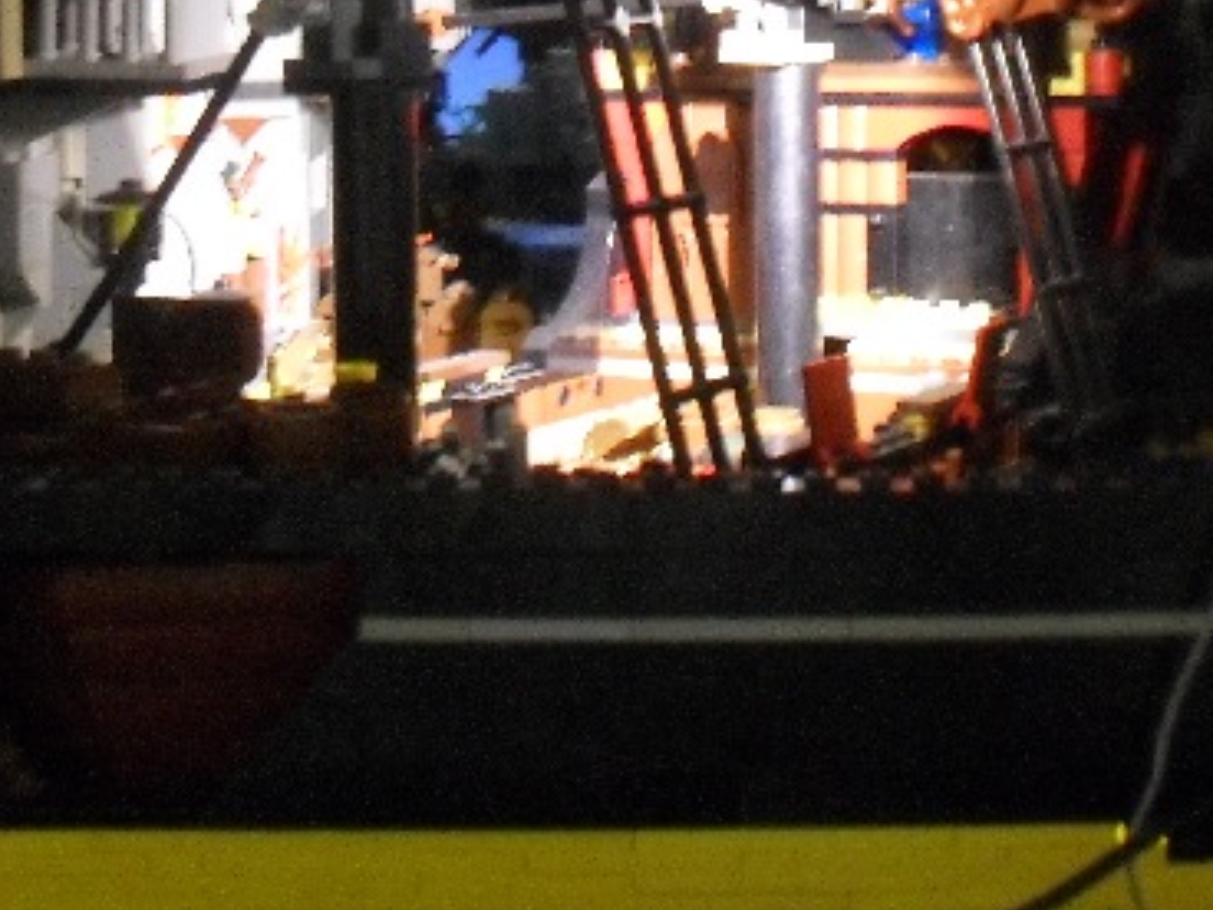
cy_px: -56
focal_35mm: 76
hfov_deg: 25.4
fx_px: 2663
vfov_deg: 18.7
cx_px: 910
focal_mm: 6.3
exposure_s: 1/15
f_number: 3.2
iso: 400
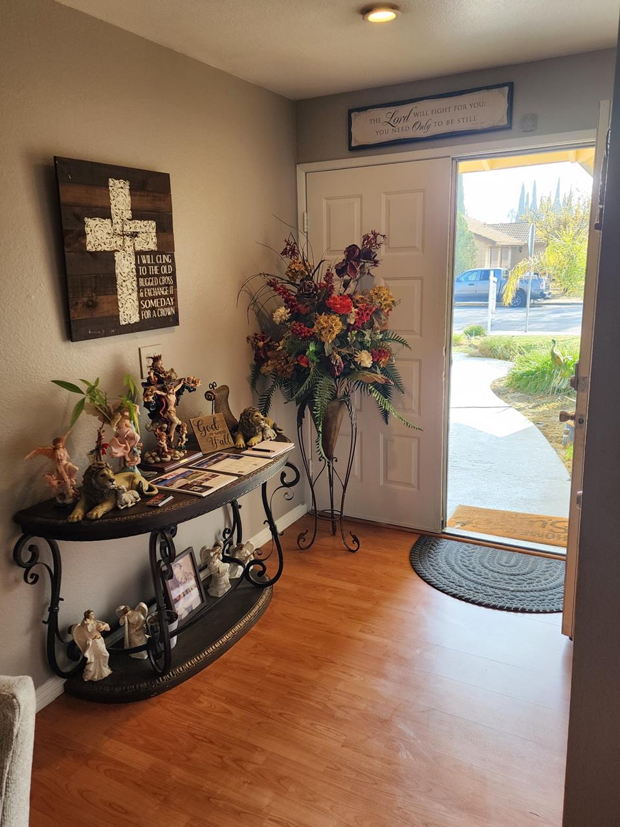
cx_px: 297
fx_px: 645
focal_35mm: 27
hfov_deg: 51.3
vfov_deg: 65.3
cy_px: 408
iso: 125
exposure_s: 1/180
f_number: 1.8
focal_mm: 6.4
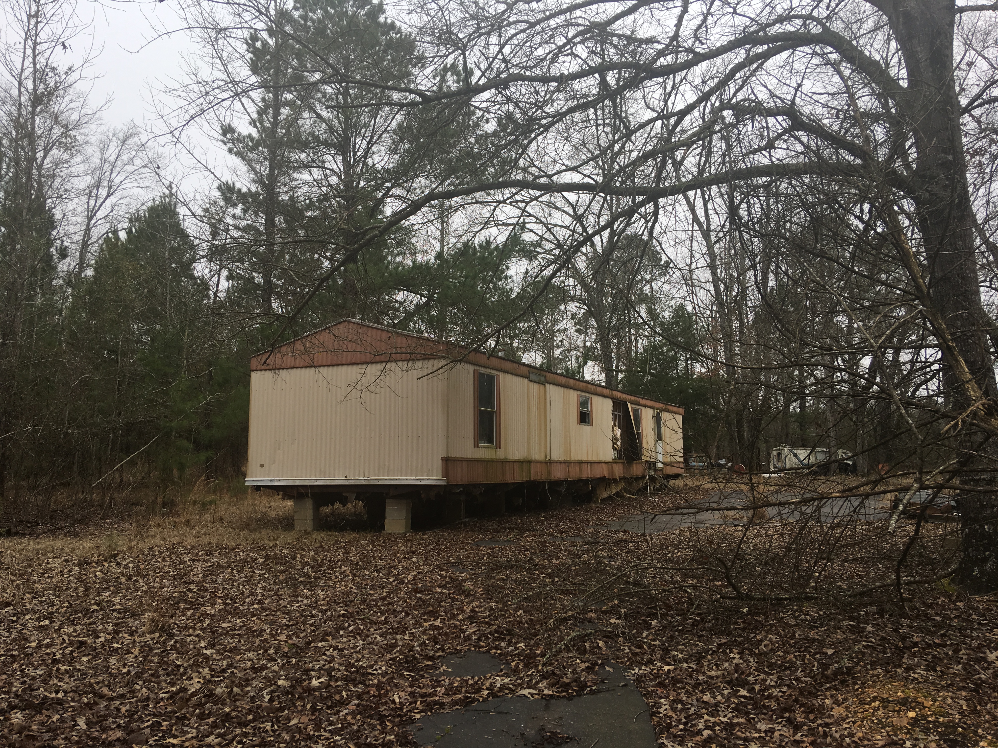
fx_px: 836
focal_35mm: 29
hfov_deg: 61.7
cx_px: 499
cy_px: 374
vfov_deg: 48.2
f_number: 2.2
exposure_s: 1/358
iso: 25
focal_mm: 4.15
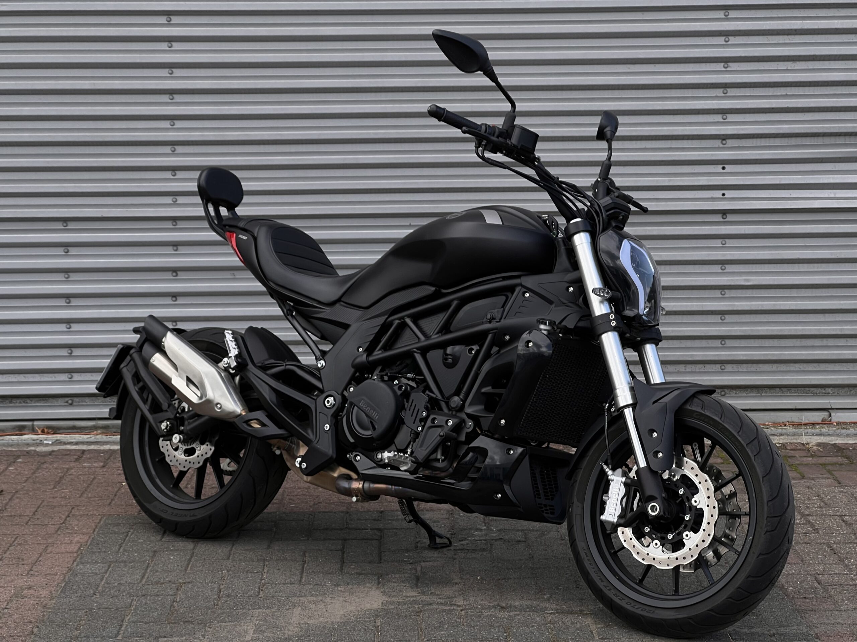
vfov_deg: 19.1
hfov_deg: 25.3
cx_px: 428
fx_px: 1906
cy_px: 321
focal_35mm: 77
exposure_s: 1/271
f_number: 2.8
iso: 32
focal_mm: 9
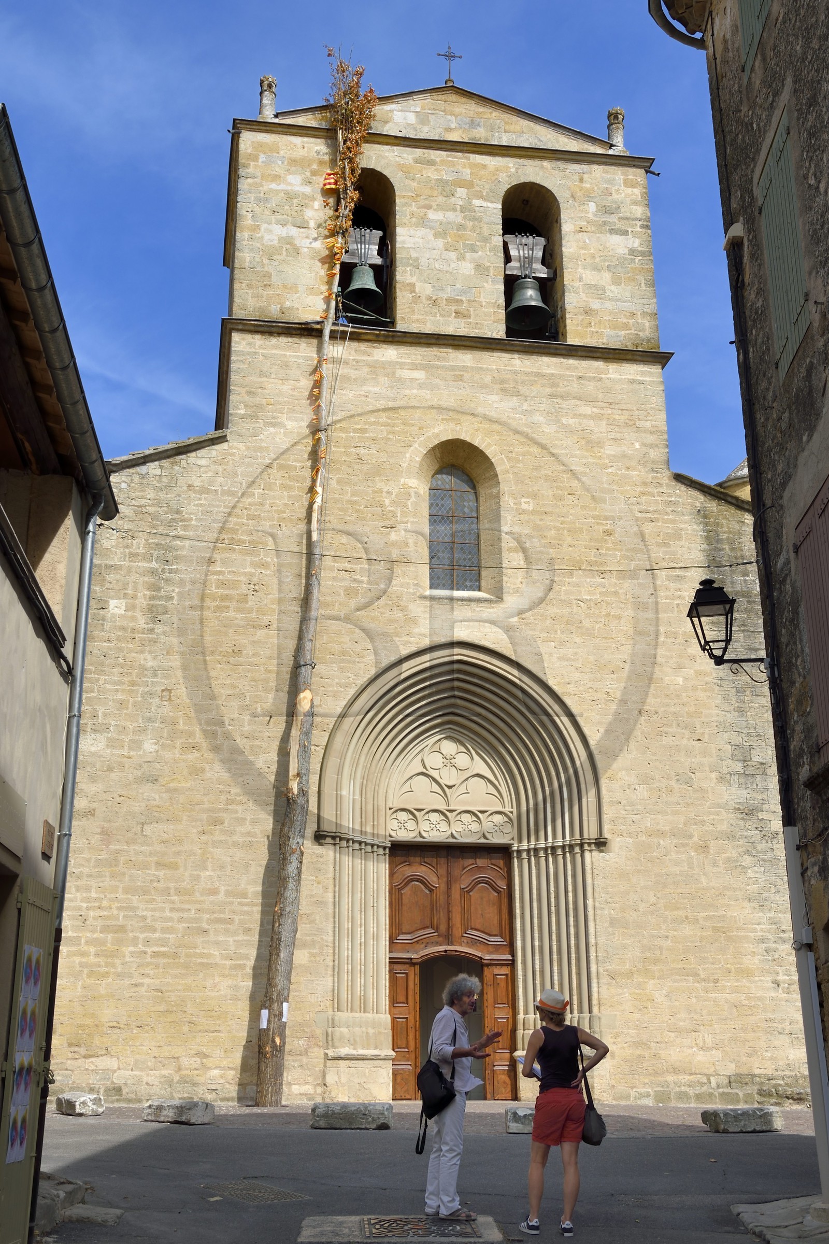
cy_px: 622
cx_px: 414
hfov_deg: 36.9
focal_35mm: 36
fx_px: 1243
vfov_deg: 53.1
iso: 200
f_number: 16
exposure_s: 1/200
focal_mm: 36
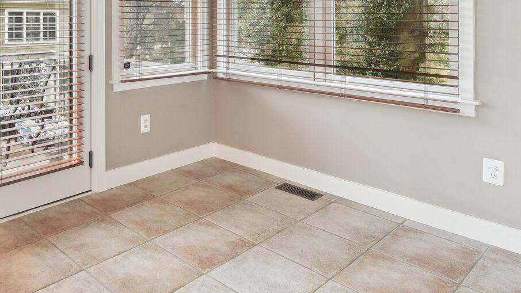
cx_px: 156
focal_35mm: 32
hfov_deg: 59.0
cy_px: 43
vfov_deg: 35.1
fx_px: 442
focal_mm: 16
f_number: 8
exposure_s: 1/6
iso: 400
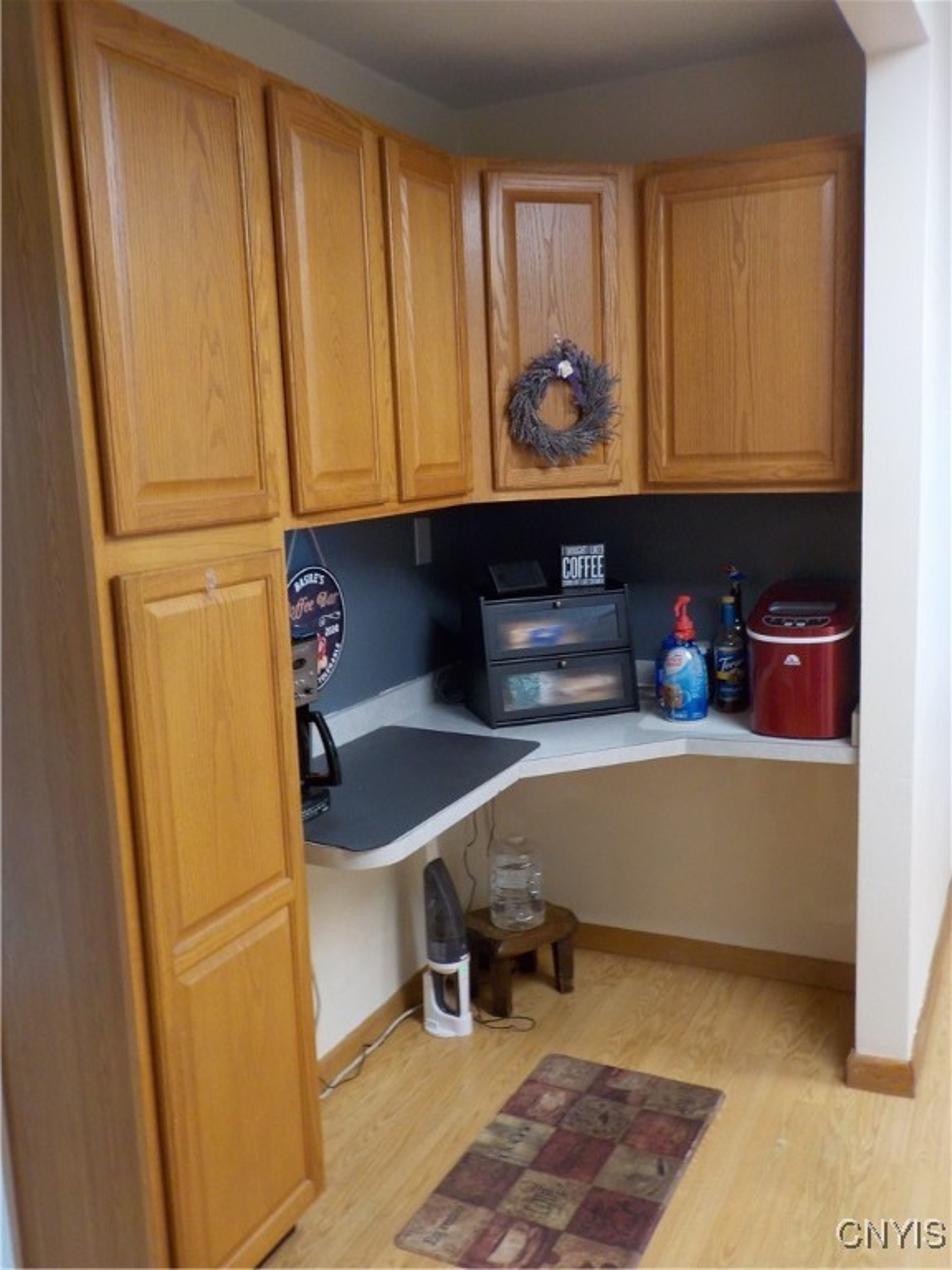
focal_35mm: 30
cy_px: 635
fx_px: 1100
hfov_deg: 46.8
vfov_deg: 60.0
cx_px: 476
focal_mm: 4.1
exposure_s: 1/30
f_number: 3.3
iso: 250
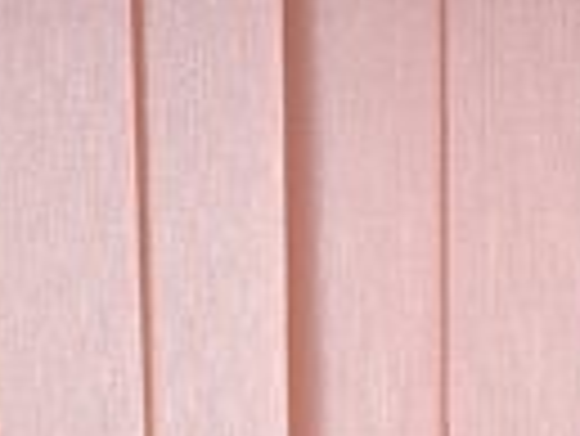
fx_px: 2398
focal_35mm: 143
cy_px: 1286
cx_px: 288
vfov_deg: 8.7
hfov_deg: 13.8
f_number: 1.89
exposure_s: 1/33
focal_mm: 5.89
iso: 195
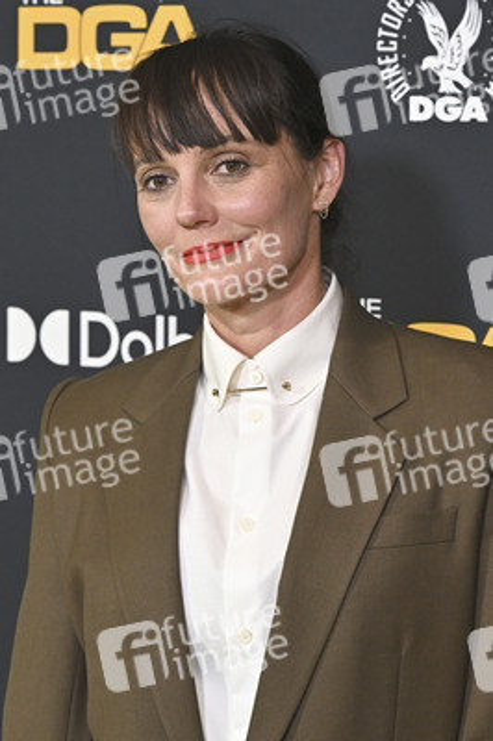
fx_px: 2737
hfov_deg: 10.3
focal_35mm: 133
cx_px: 246
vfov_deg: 15.4
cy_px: 370
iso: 2000
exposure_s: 1/320
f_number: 5.6
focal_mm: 89
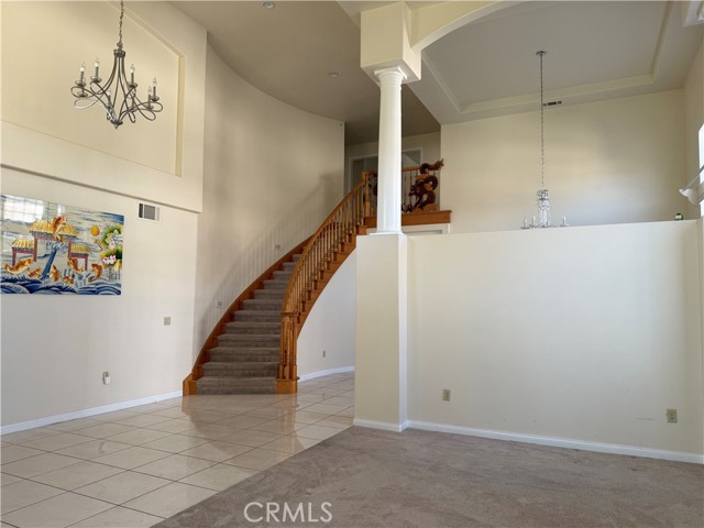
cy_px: 264
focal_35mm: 24
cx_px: 352
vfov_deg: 56.8
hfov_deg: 71.6
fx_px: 488
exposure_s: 1/121
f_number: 1.78
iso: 100
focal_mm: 6.76
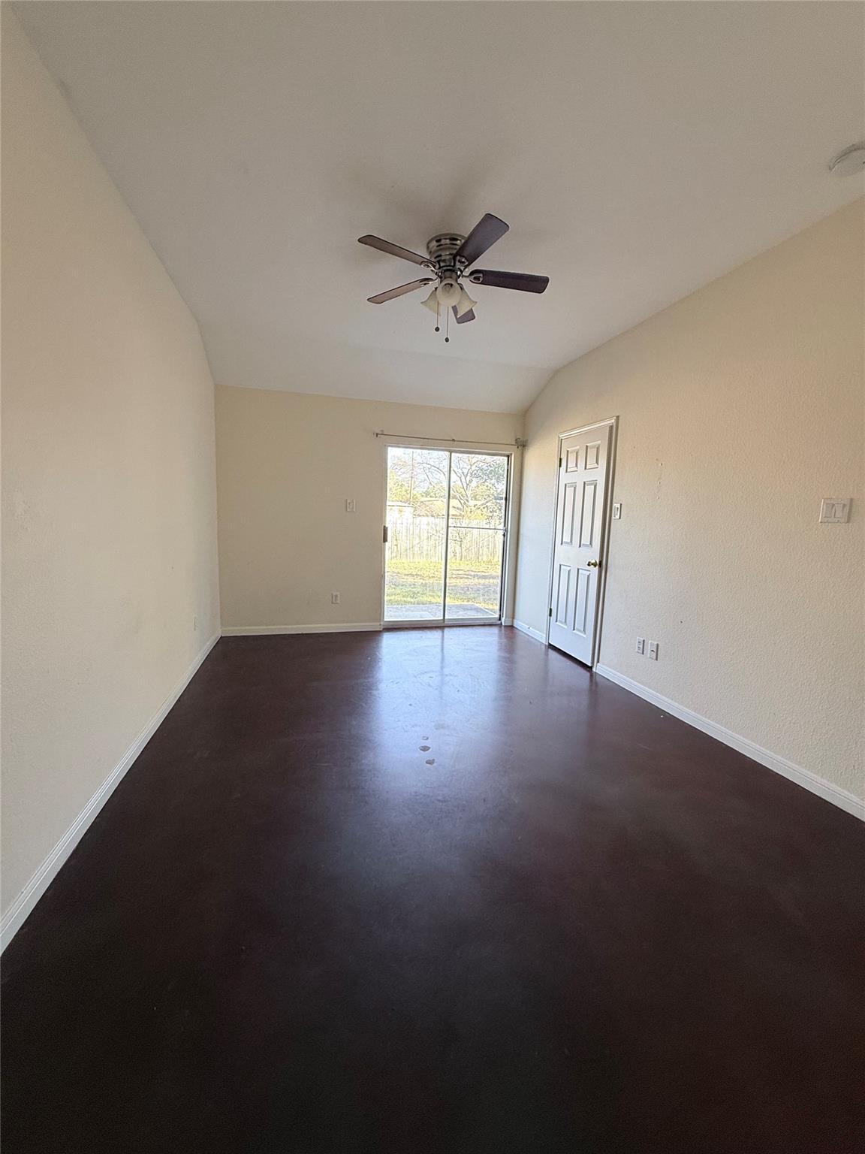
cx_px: 432
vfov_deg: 102.1
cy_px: 577
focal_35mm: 14
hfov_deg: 85.7
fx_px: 466
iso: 80
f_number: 2.2
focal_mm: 2.22
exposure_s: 1/99
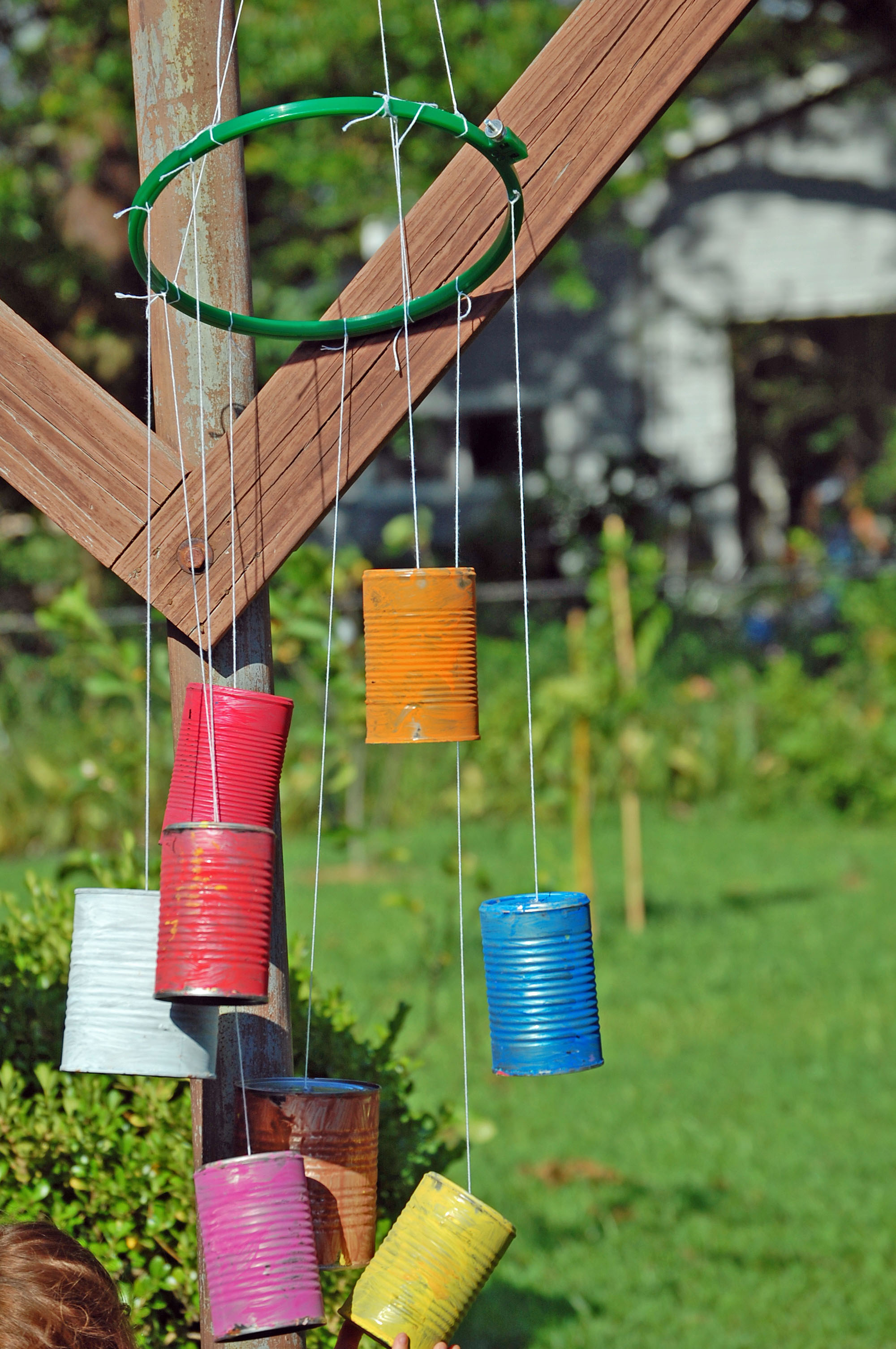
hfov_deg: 10.1
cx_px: 448
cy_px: 674
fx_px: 5049
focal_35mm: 135
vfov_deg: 15.2
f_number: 7.1
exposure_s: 1/800
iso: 200
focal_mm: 90
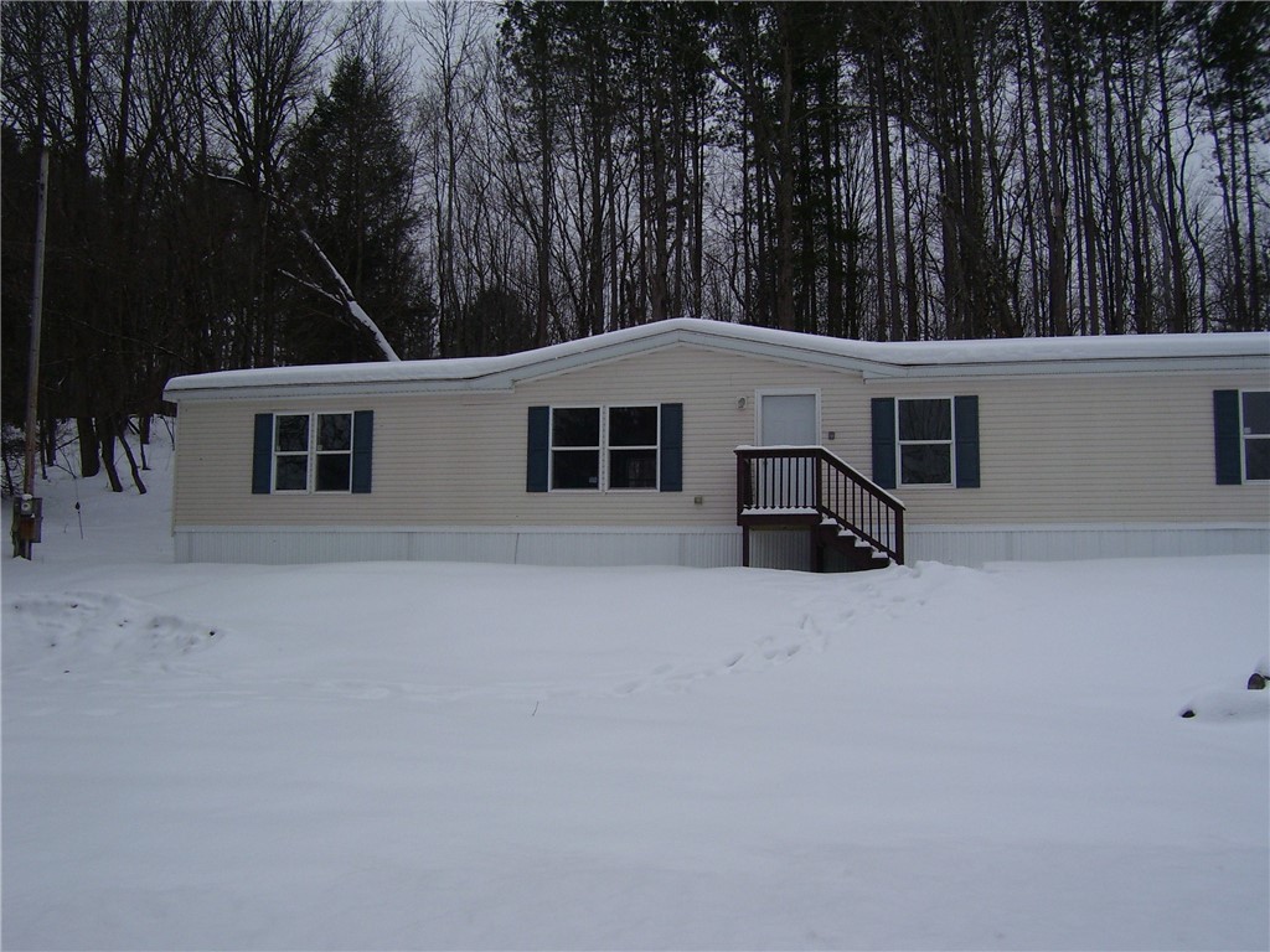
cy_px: 476
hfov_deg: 54.0
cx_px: 635
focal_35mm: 34
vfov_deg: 41.8
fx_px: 1247
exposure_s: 1/750
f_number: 4.8
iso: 80
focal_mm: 5.6
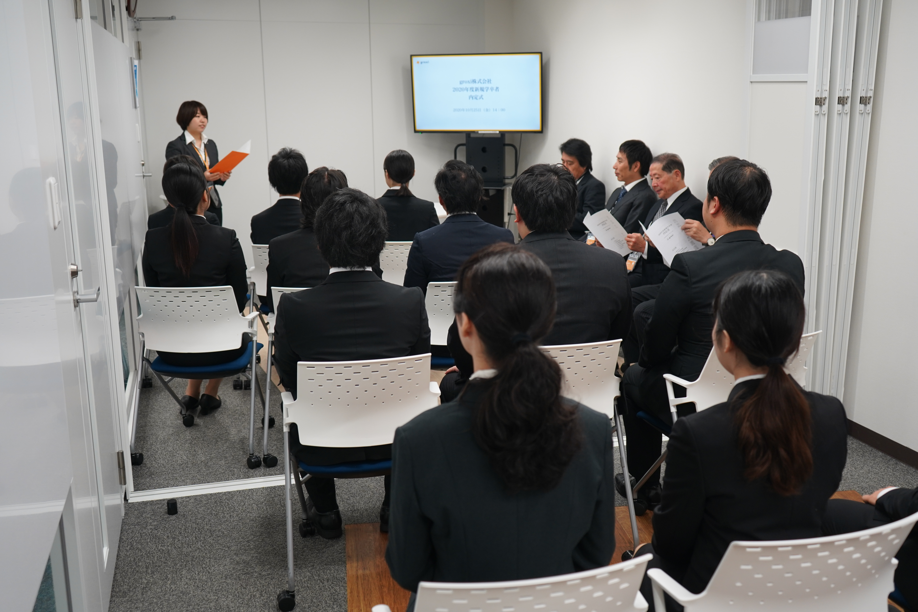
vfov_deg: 36.9
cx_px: 459
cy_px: 306
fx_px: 918
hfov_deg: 53.1
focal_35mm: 36
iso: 800
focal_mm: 36
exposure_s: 1/100
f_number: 4
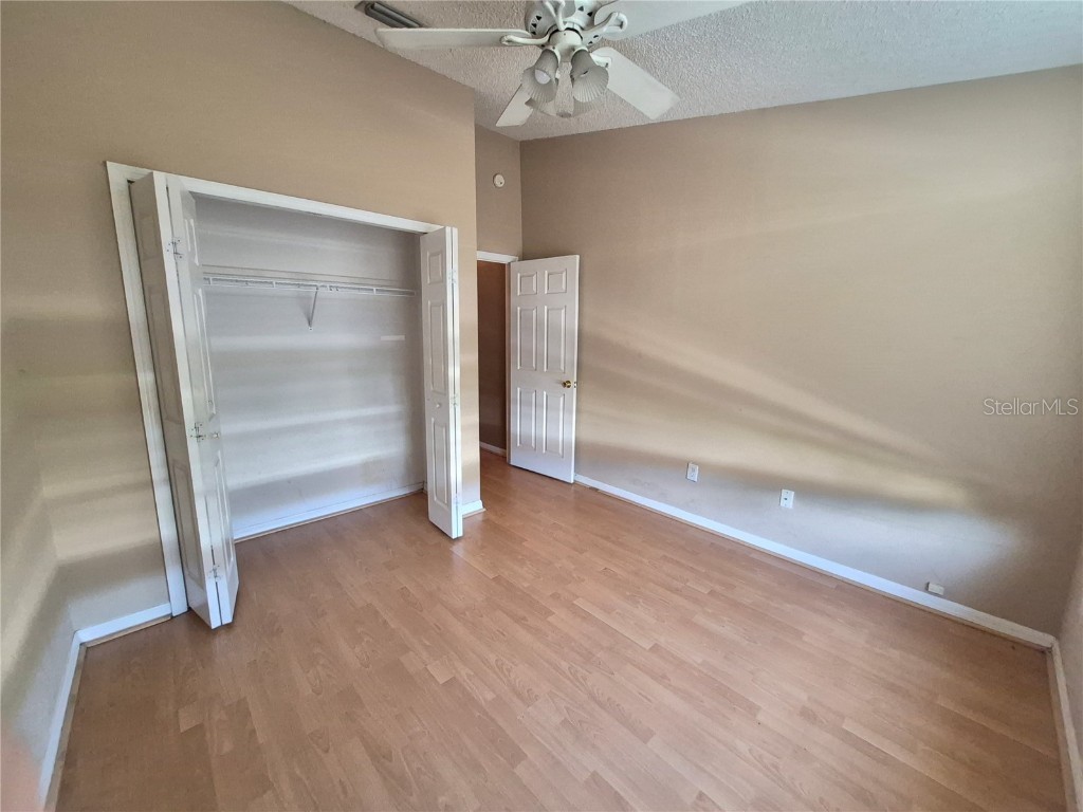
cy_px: 406
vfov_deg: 89.9
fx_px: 407
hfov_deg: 106.2
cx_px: 542
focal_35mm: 13
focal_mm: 1.74
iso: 1250
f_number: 2.2
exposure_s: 1/60
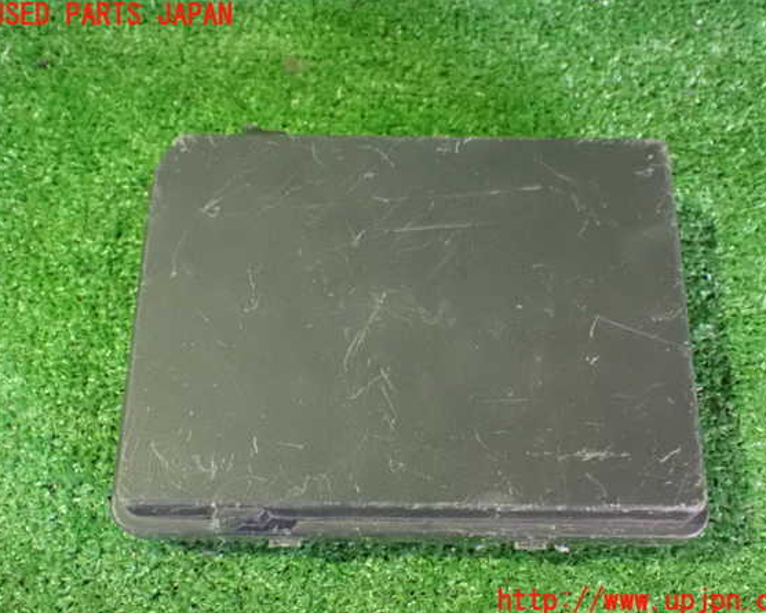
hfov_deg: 45.8
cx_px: 395
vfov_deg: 37.3
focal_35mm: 40
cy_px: 309
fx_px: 907
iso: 1600
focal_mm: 6.83
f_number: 2.7
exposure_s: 1/20
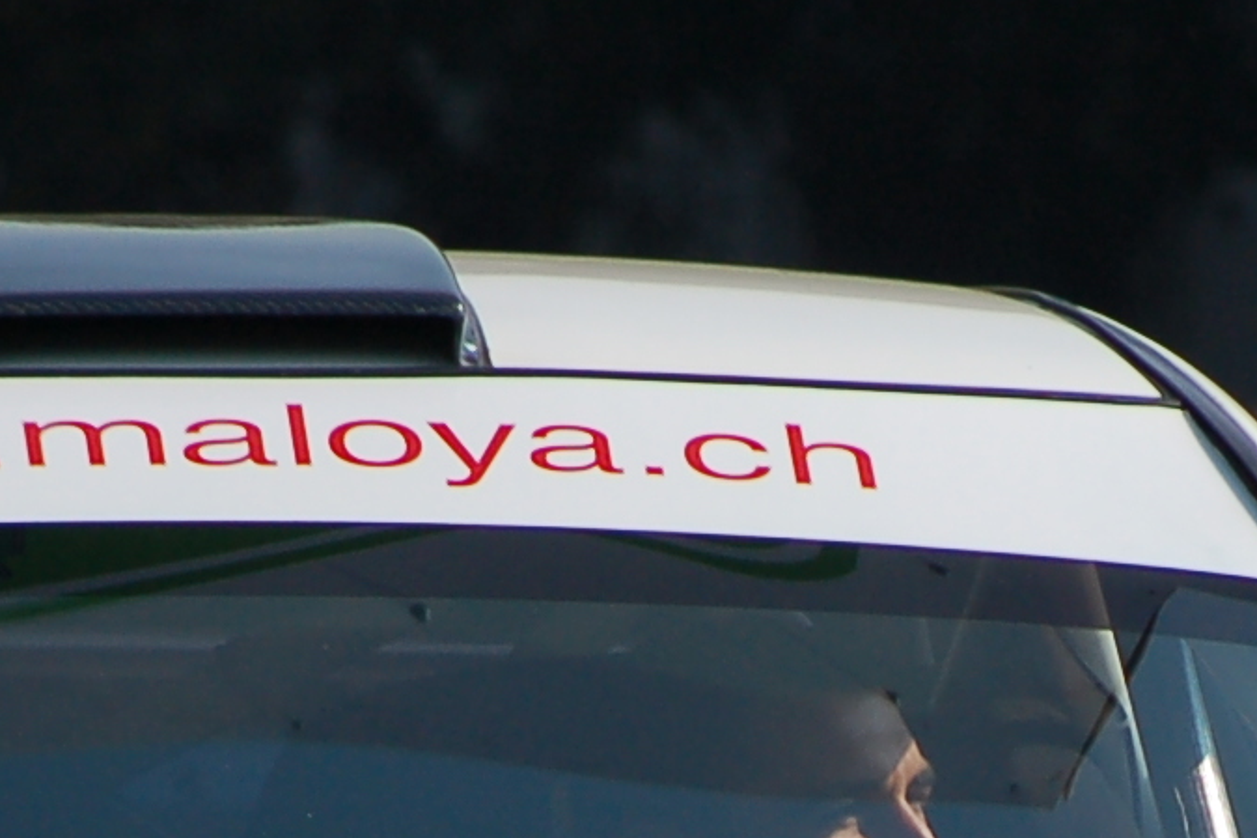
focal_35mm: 1338
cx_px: 1041
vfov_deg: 1.0
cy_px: 1560
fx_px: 46704
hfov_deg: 1.5
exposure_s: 1/800
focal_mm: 200
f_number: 7.1
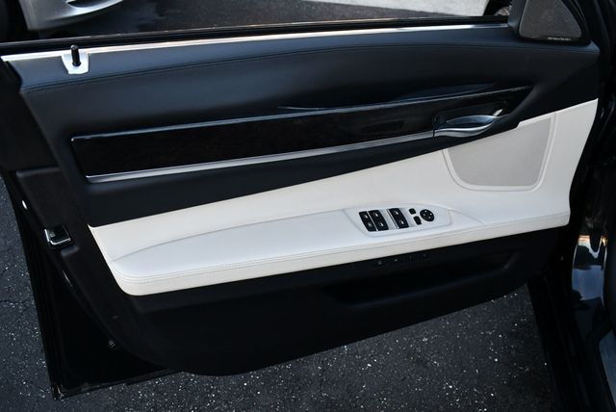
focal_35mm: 36
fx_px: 617
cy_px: 206
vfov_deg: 36.9
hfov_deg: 53.1
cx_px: 308
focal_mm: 18
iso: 400
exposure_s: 1/250
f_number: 4.5
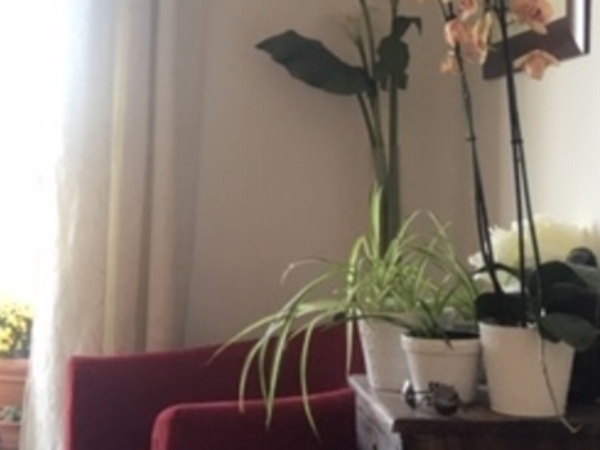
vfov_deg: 19.4
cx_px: -124
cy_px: 204
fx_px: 1317
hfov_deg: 23.4
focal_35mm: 76
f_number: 2.2
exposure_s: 1/33
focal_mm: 4.15
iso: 50
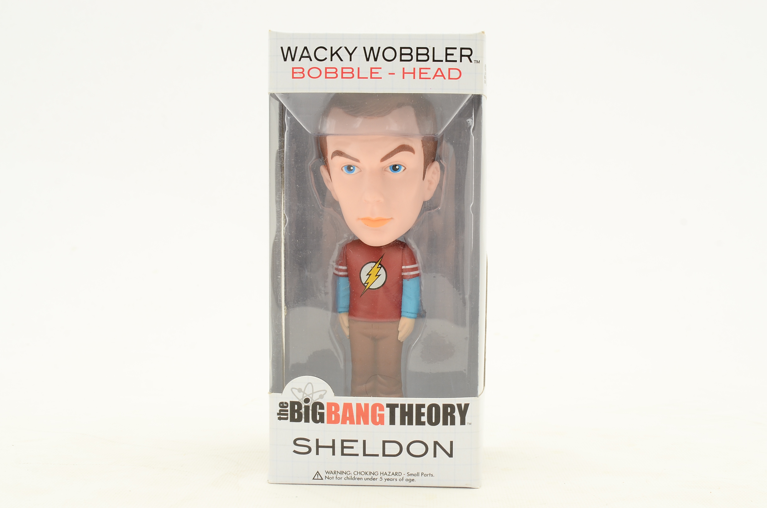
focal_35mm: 57
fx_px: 1212
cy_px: 254
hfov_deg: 35.1
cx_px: 384
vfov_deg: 23.7
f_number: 13
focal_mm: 38
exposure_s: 1/60
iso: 320
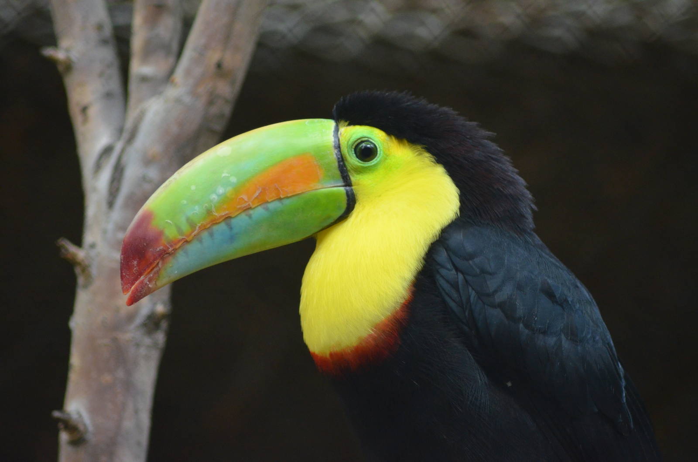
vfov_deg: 3.3
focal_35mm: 420
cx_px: 349
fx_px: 8127
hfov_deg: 4.9
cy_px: 231
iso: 2000
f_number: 5.3
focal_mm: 280
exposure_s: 1/500
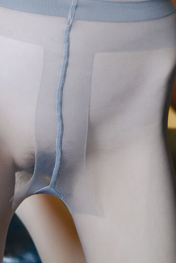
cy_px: -170
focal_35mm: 117
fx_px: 858
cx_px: 55
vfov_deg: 15.6
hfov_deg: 11.7
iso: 500
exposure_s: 1/100
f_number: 2.8
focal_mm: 34
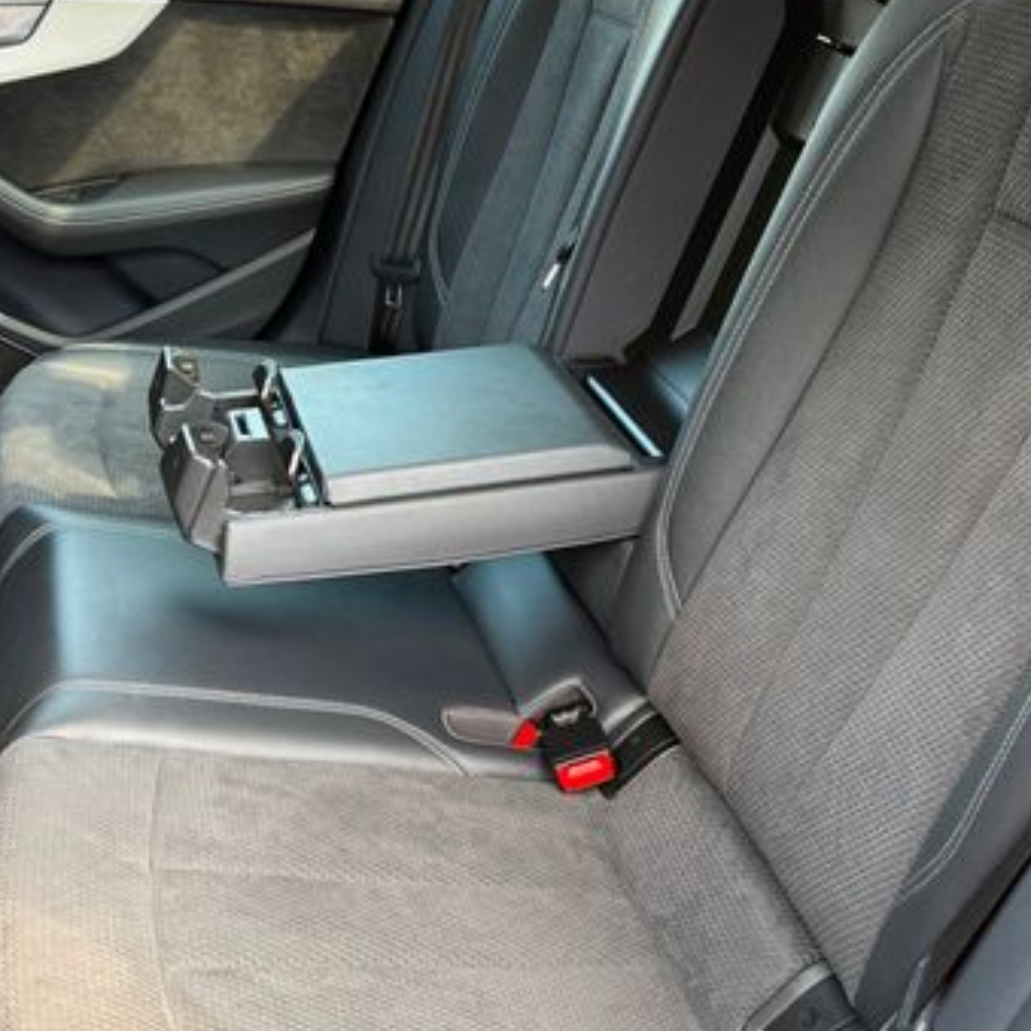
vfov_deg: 41.8
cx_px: 456
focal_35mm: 40
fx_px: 1348
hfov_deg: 41.8
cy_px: 544
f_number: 1.78
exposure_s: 1/115
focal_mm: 6.76
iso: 200
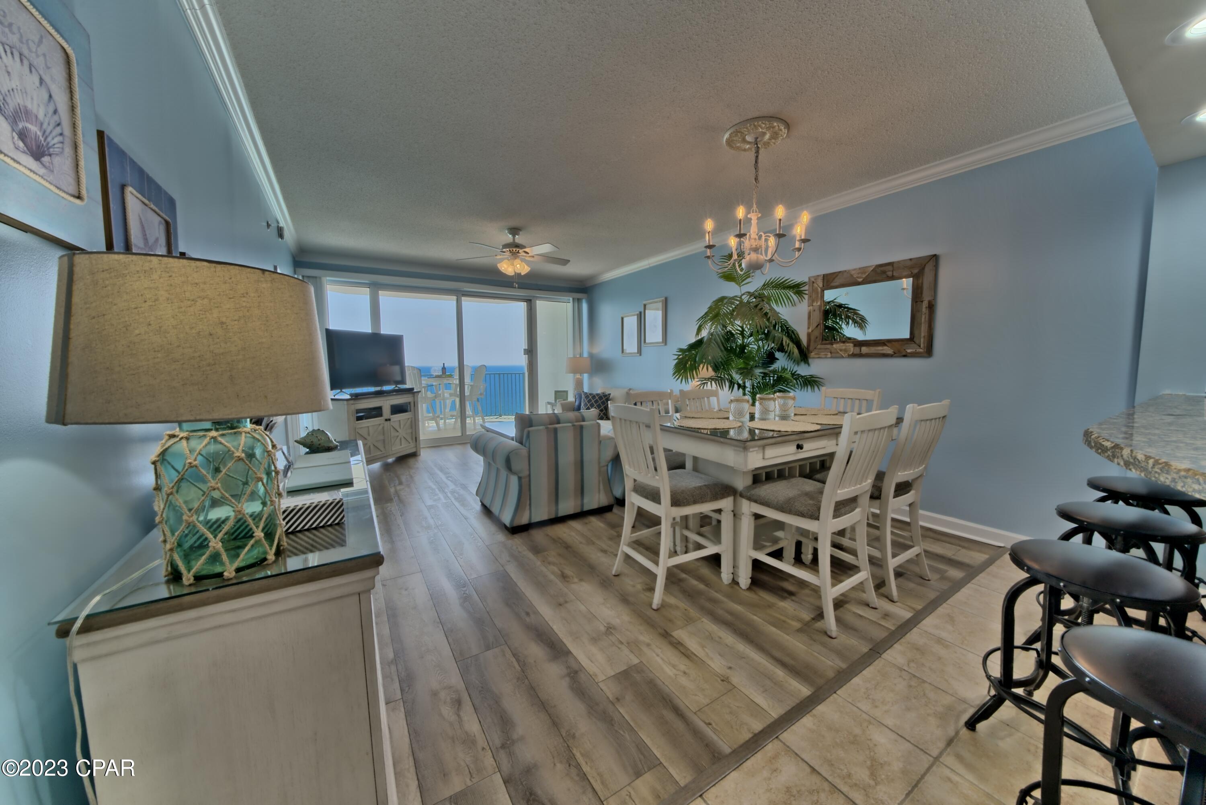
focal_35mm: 12
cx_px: 603
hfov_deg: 112.6
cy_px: 402
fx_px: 402
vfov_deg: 90.0
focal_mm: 12
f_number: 13
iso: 200
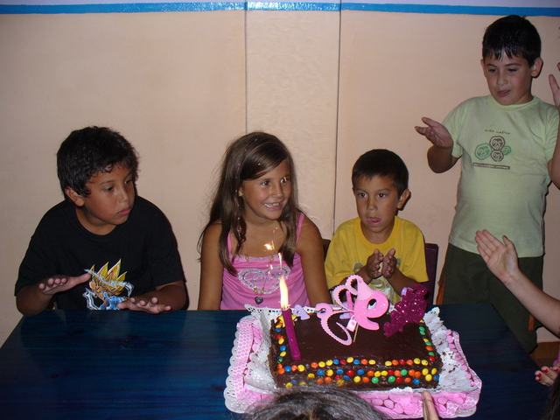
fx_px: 599
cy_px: 210
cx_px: 280
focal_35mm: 37
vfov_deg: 38.7
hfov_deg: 50.1
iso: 100
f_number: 2.8
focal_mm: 6.1
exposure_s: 1/60
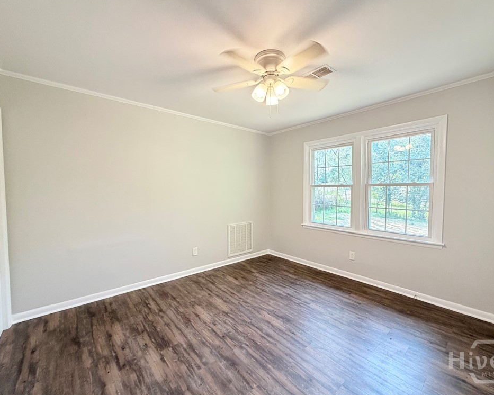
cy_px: 199
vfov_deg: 84.0
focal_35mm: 15
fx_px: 219
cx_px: 250
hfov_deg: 96.8
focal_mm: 2.22
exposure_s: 1/60
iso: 250
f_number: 2.2
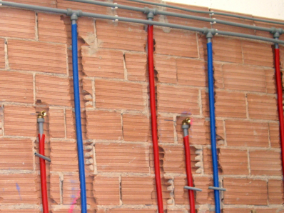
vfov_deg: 16.9
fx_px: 705
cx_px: 71
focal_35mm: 86
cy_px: 190
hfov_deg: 22.6
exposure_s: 1/40
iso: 200
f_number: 2.8
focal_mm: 7.9
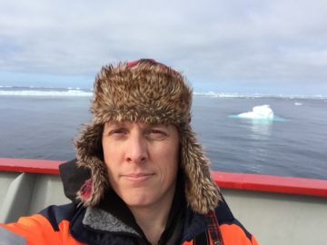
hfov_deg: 58.4
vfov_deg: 45.4
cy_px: 122
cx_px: 164
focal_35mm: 31
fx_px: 293
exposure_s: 1/1238
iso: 32
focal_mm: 2.65
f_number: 2.2
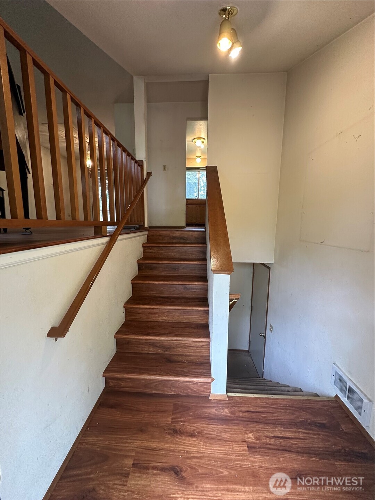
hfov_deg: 85.7
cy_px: 250
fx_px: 202
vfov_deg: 102.1
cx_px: 188
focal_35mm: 14
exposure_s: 1/60
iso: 200
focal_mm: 2.22
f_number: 2.2
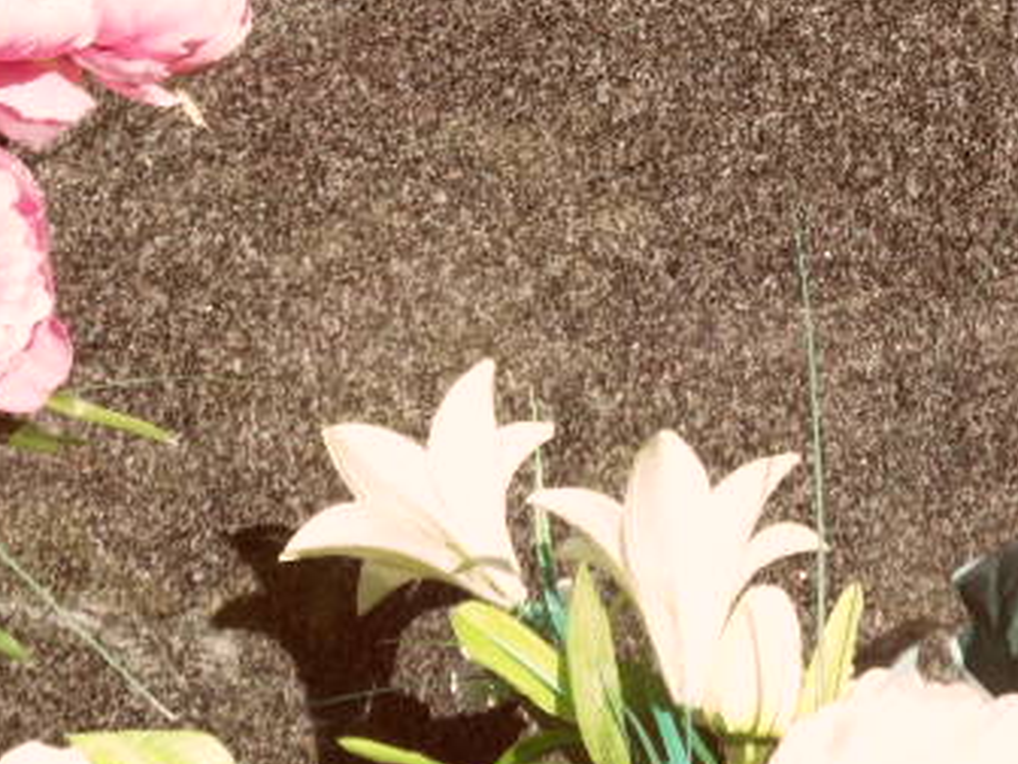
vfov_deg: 8.1
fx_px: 5382
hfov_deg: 10.8
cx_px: 882
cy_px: -39
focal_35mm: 183
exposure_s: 1/500
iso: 80
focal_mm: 10.3
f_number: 4
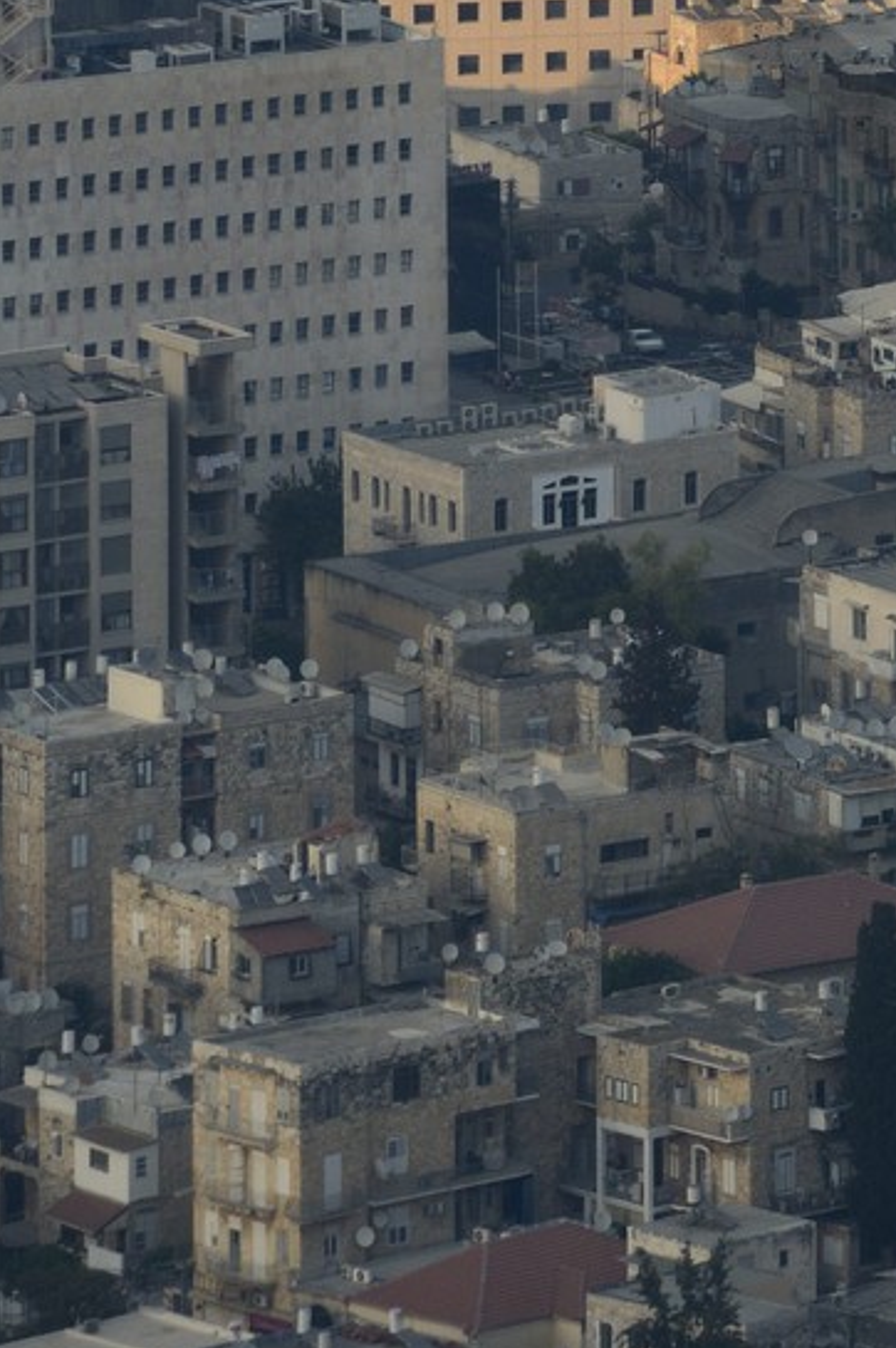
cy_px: -501
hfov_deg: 2.3
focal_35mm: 588
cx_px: 1264
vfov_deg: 3.5
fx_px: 21978
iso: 400
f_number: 9
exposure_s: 1/250
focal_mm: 200
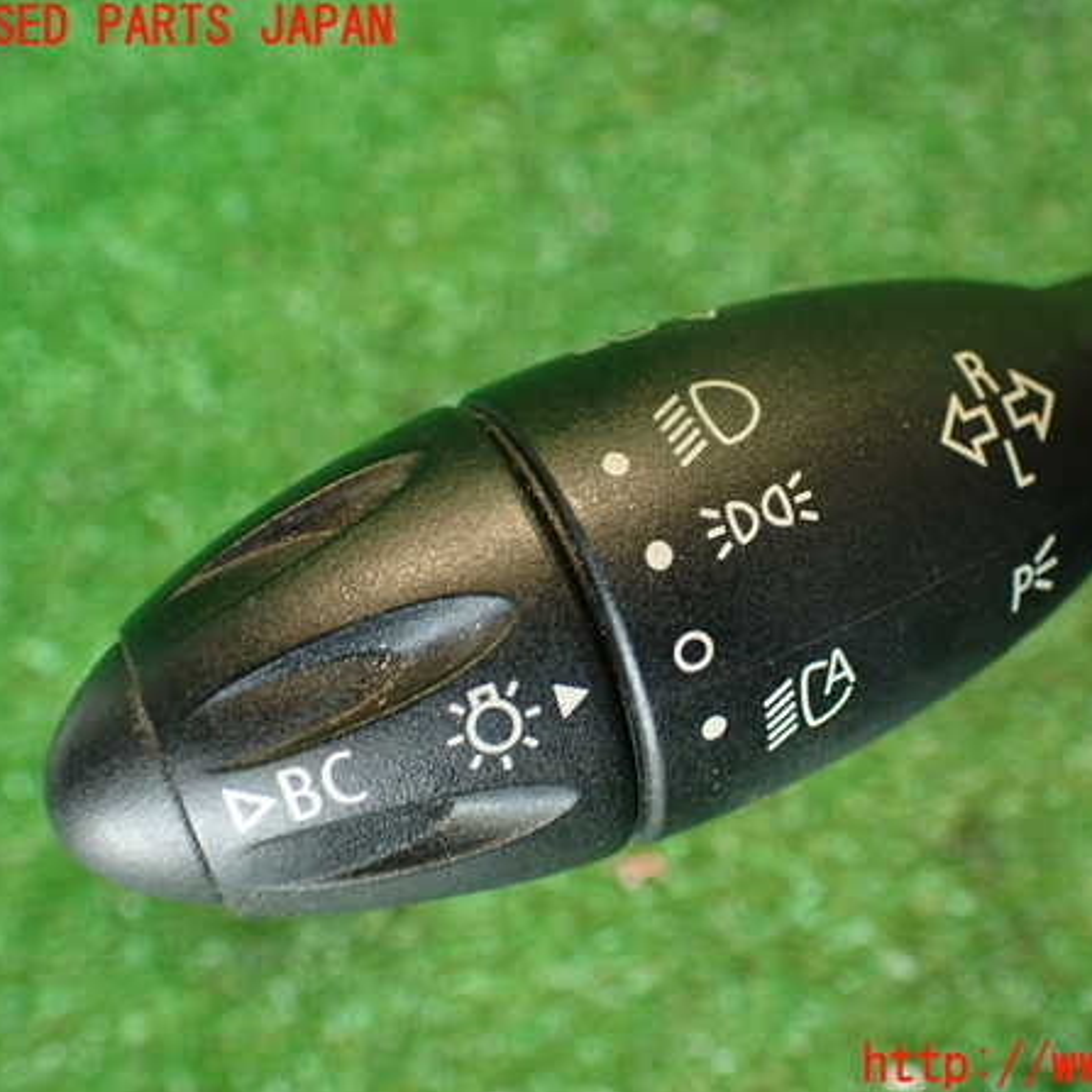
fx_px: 1356
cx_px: 682
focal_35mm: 38
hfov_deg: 43.5
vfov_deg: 43.9
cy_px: 547
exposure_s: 1/30
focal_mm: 5.79
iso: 250
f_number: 2.4
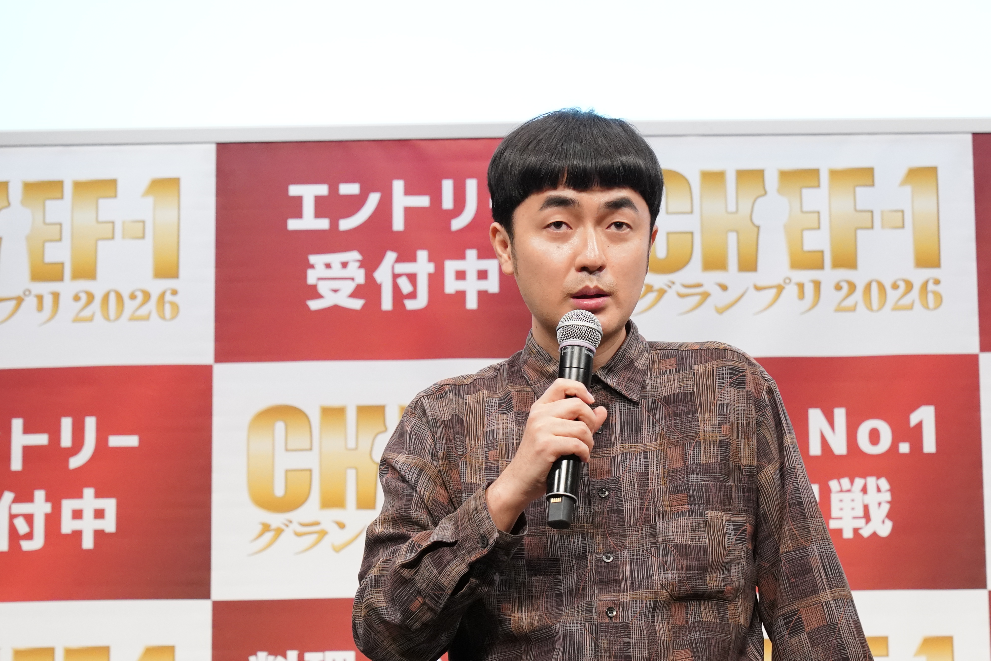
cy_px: 330
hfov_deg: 13.1
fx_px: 4322
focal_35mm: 157
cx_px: 496
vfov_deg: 8.7
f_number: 6.3
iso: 5000
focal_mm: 105
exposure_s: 1/160
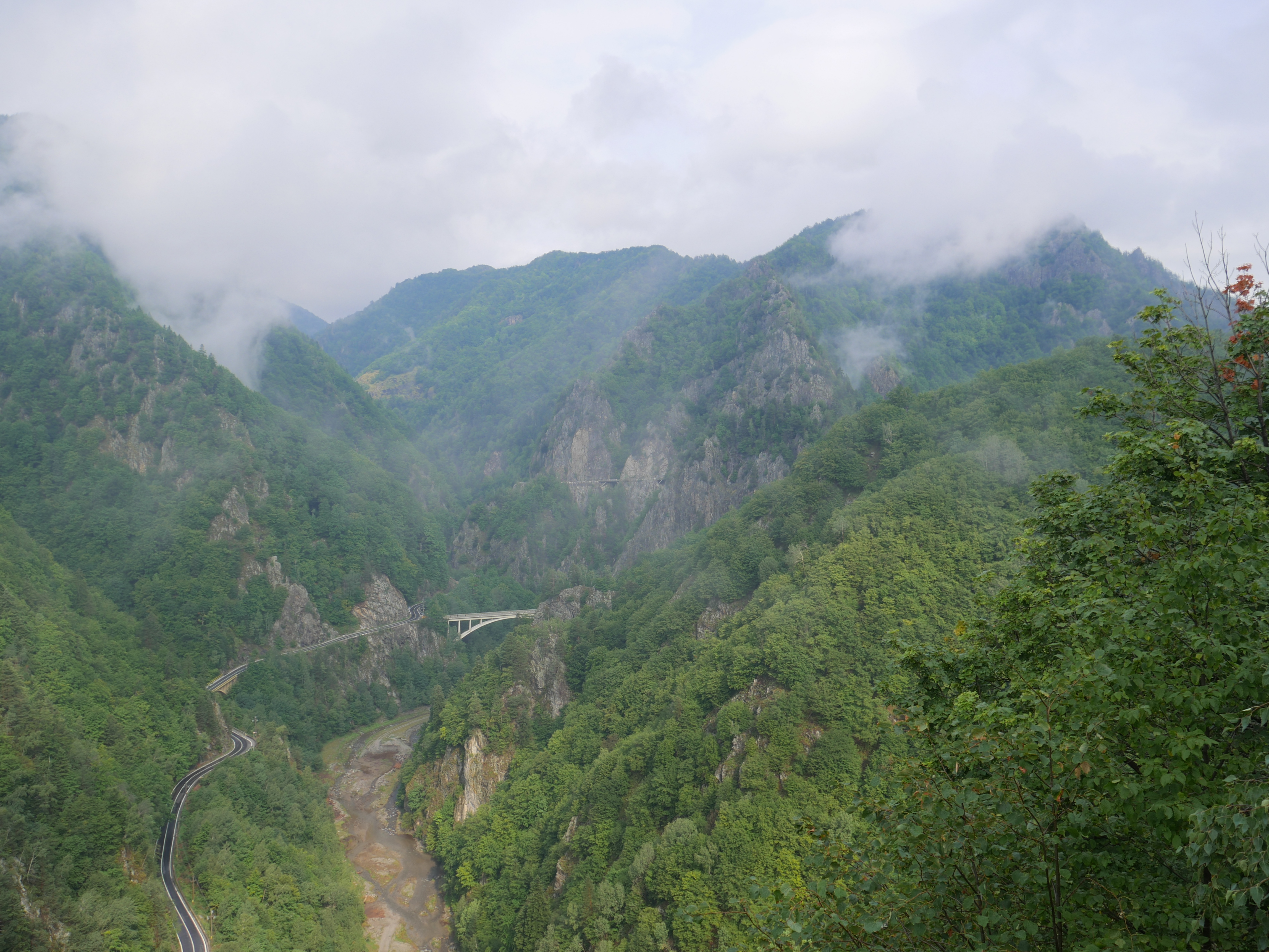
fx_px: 1027
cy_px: 476
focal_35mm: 28
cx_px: 634
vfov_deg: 49.8
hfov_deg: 63.4
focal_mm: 14
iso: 200
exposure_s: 1/320
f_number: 6.3
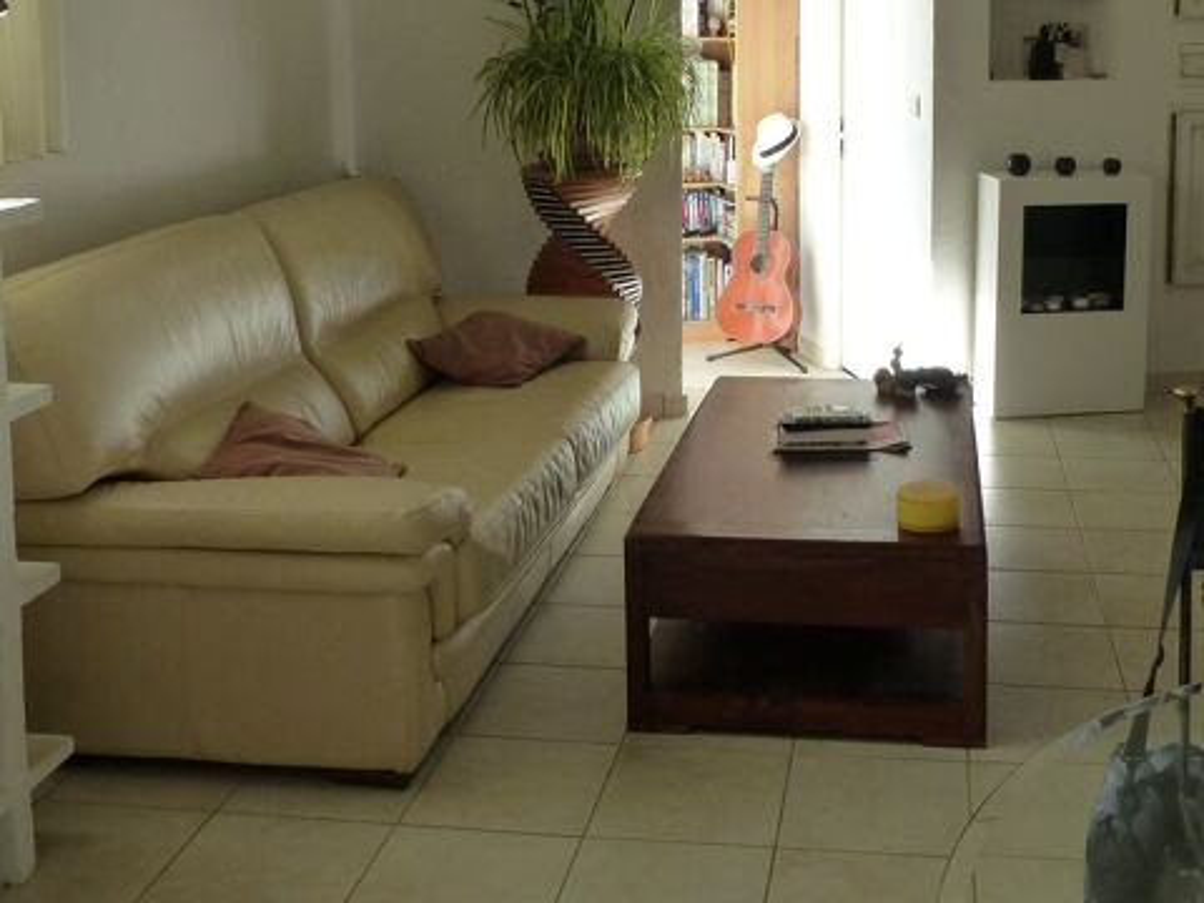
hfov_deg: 67.3
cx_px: 602
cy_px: 452
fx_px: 904
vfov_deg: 53.1
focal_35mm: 26
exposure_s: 1/125
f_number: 3.5
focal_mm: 4.7
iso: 160
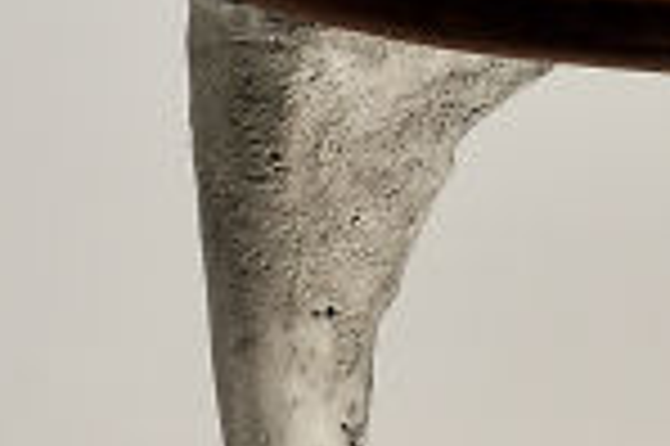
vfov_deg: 3.2
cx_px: 1237
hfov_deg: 4.8
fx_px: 7920
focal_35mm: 426
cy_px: 365
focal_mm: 48
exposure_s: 1/200
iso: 200
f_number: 10
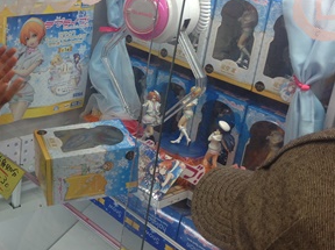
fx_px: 609
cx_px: 36
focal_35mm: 63
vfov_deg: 23.1
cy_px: 84
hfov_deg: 29.5
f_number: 2.4
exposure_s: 1/120
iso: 64
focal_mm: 4.28
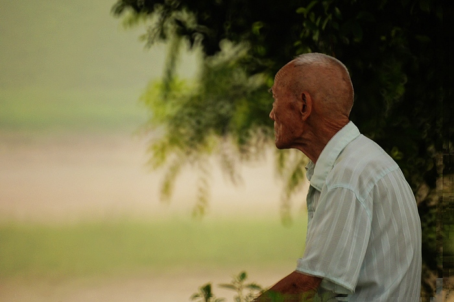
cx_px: 227
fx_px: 9447
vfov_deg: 1.8
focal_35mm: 750
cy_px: 151
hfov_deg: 2.8
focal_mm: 500
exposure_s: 1/320
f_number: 8
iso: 800
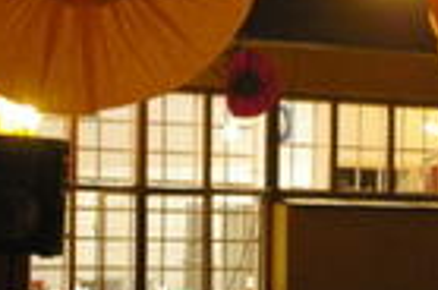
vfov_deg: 5.1
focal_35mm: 268
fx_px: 3249
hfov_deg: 7.6
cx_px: 666
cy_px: 299
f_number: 5.6
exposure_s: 1/8
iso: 1600
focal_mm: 55
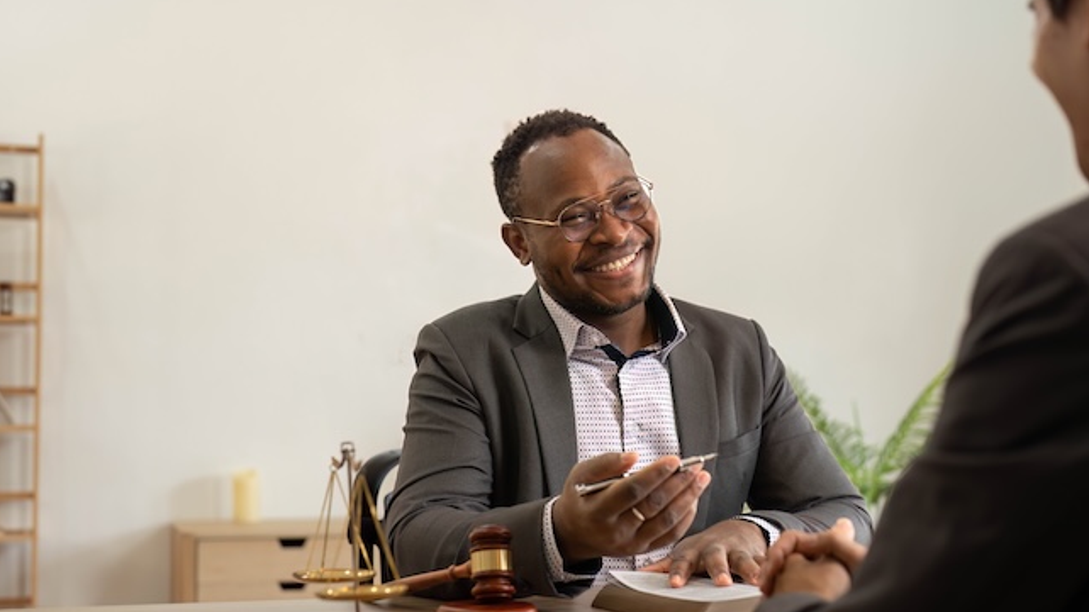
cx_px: 546
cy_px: 362
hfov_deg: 39.2
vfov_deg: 22.6
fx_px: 1530
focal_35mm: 53
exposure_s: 1/200
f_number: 2.8
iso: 500
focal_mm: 50
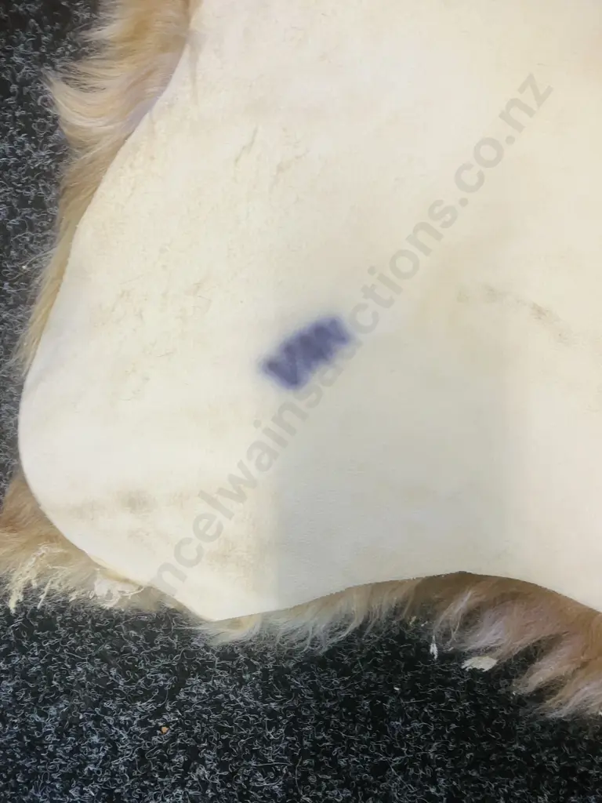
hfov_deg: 49.7
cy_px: 402
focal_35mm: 28
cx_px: 301
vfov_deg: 63.4
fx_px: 649
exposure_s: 1/50
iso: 64
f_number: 1.8
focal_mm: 3.99
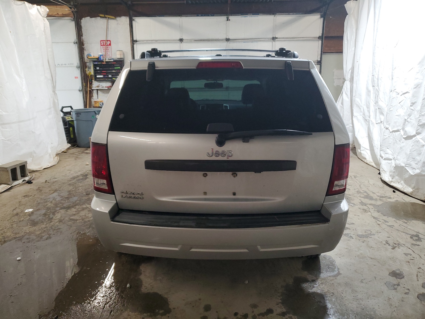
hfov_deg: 67.3
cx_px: 212
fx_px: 319
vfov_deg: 53.1
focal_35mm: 26
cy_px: 160
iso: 121
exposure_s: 1/60.2
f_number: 1.5
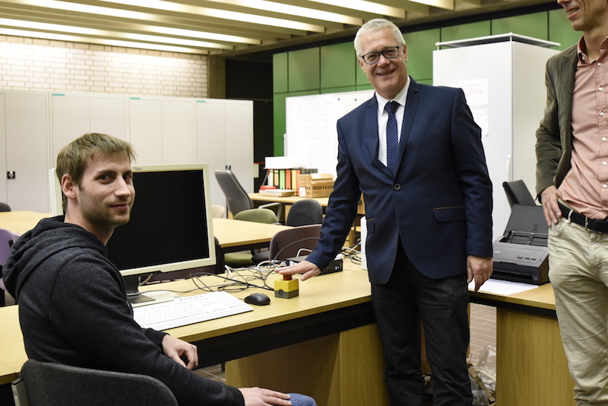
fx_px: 743
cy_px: 176
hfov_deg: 44.2
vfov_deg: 30.5
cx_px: 375
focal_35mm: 44
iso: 3200
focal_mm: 30
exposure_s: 1/60
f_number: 4.5
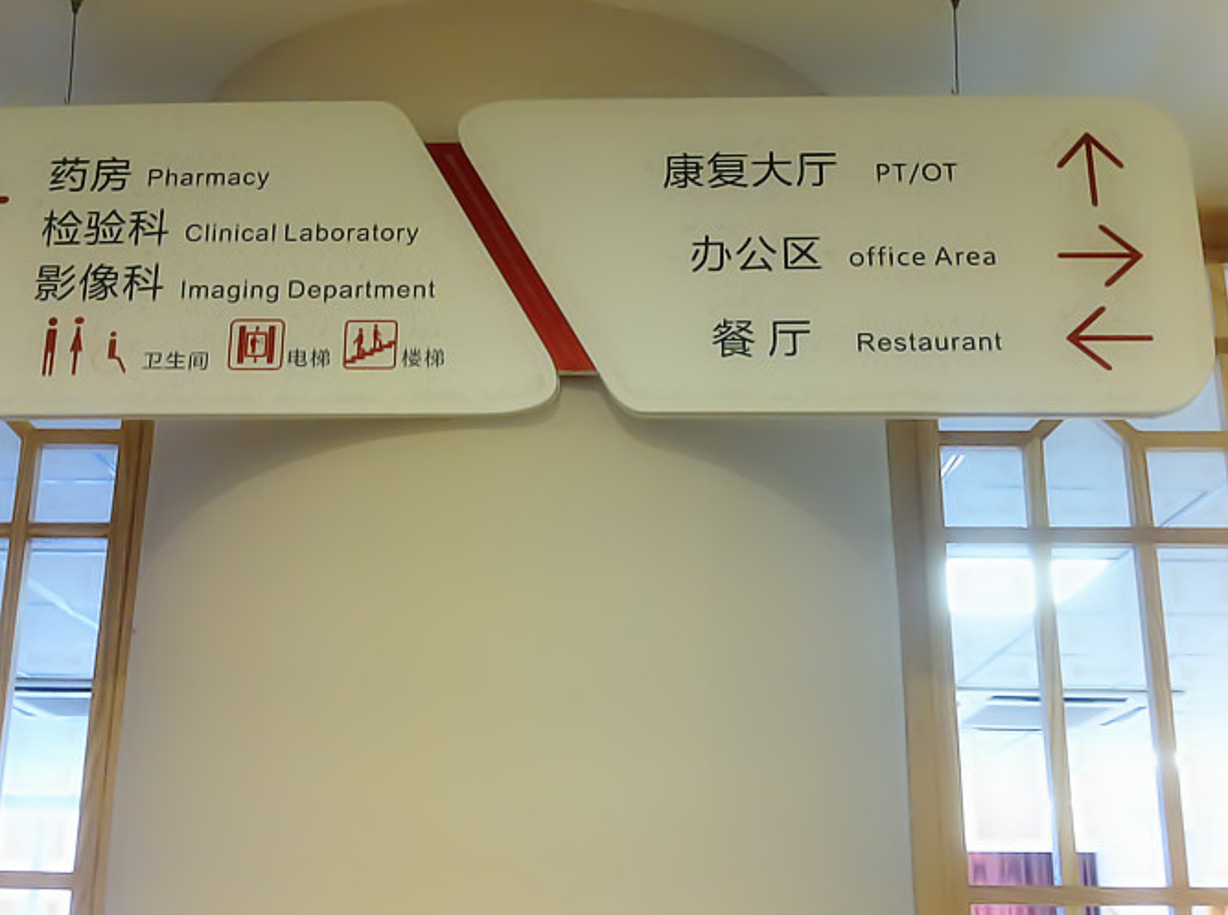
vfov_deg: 34.1
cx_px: 560
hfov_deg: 44.8
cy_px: 537
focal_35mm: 42
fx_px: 1486
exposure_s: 1/15
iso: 125
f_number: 2.8
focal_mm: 3.85
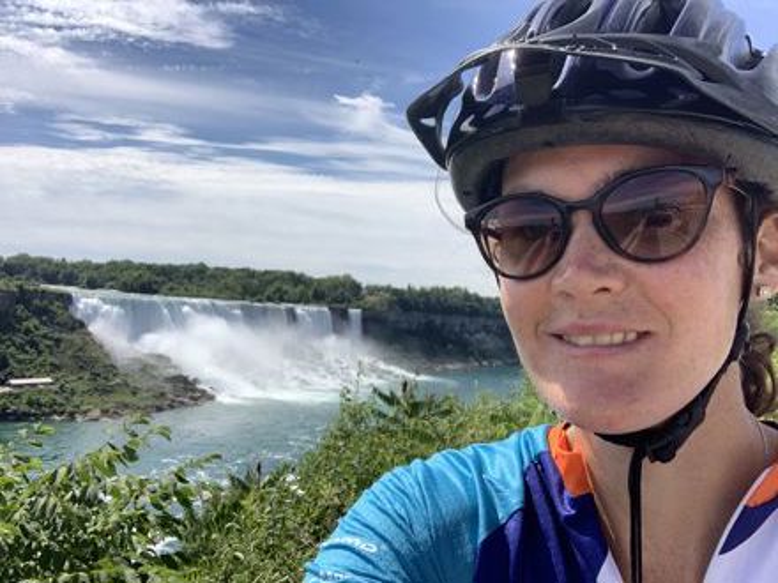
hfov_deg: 56.8
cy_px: 292
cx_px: 389
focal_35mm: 32
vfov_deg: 44.2
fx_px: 719
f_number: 2.2
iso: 16
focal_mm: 2.87
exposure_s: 1/443
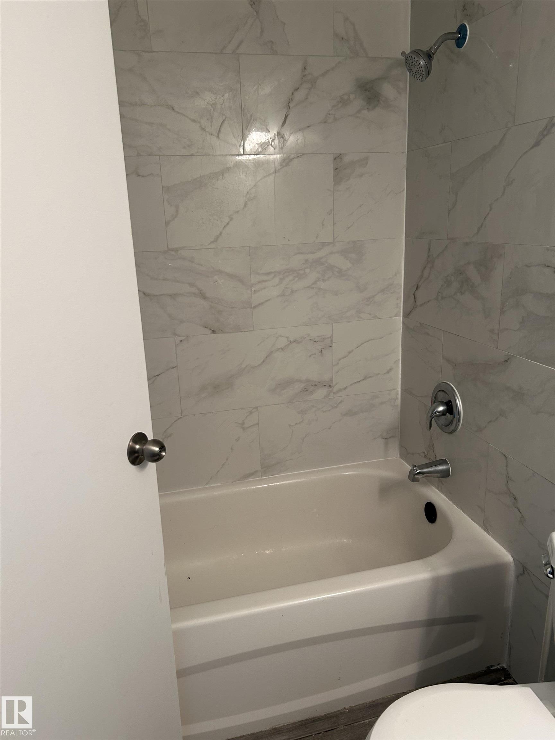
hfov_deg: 53.1
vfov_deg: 67.3
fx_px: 556
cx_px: 278
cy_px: 370
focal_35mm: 26
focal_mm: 5.7
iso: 80
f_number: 1.5
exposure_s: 1/60
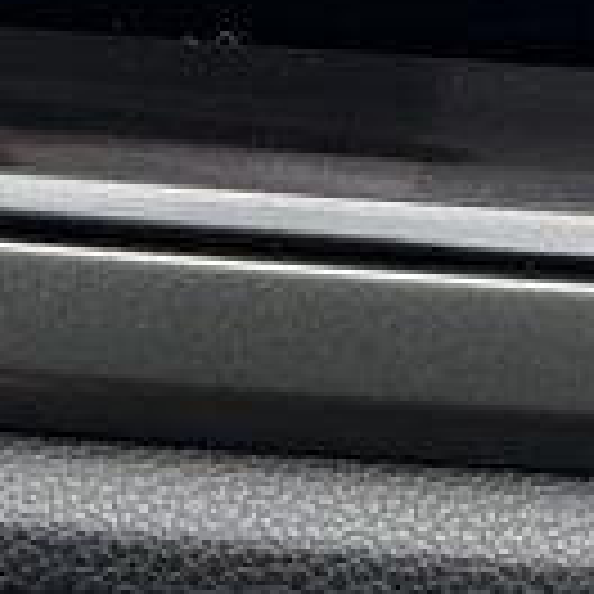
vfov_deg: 11.9
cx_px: -252
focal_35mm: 129
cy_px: -626
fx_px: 2504
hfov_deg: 12.9
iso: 80
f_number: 1.78
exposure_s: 1/358
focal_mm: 6.76
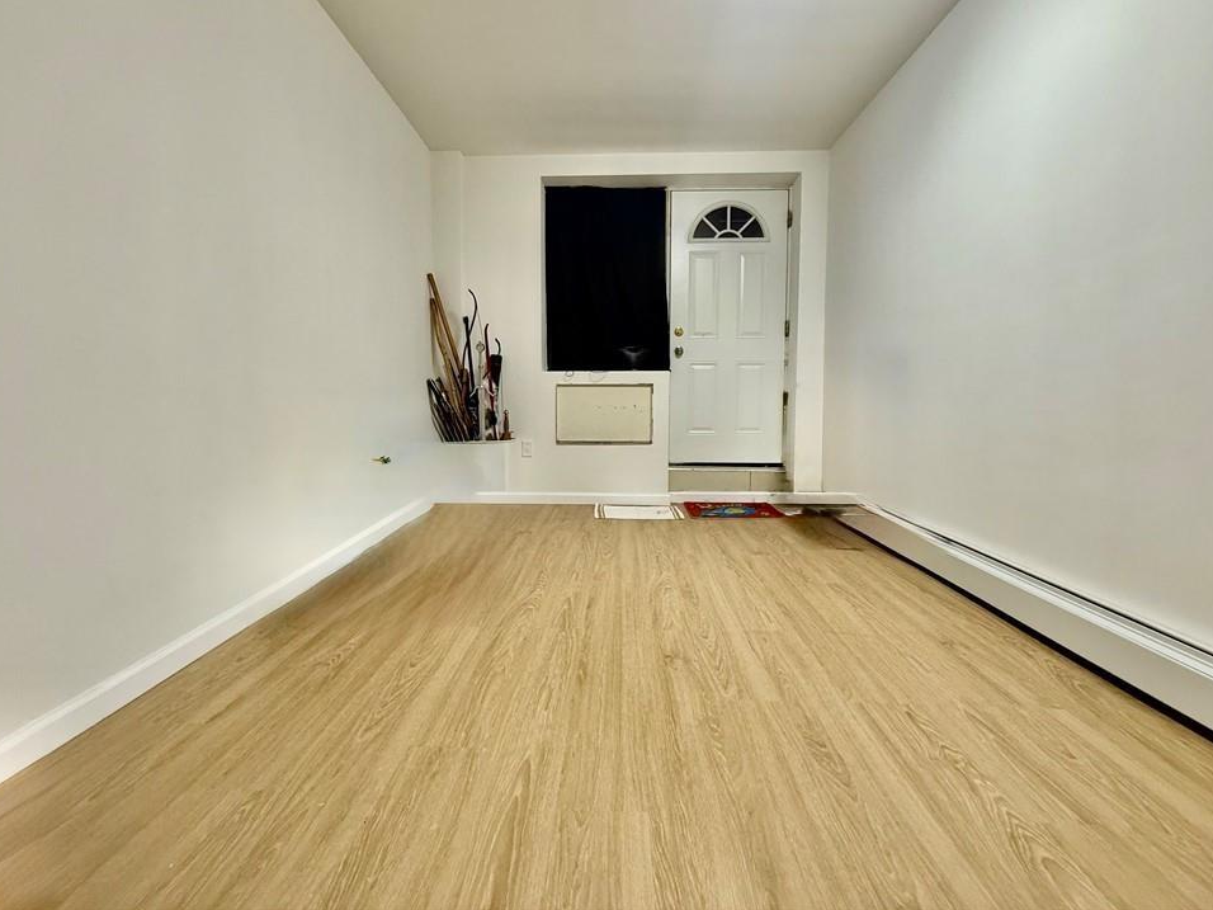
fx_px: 526
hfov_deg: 98.2
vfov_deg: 81.6
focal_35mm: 15
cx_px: 593
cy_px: 425
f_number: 2.2
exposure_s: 1/60
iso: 250
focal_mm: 2.22
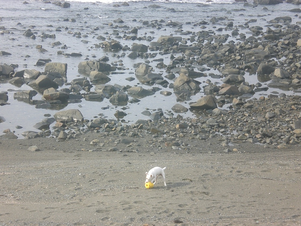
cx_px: 150
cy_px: 113
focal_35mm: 114
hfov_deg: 17.3
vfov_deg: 13.0
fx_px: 991
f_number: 5.9
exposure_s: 1/125
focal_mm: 18.9
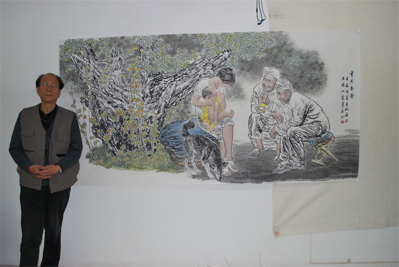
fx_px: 366
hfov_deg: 57.2
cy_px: 134
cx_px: 200
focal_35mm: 33
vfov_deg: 40.0
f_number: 4
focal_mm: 22
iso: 200
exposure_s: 1/60
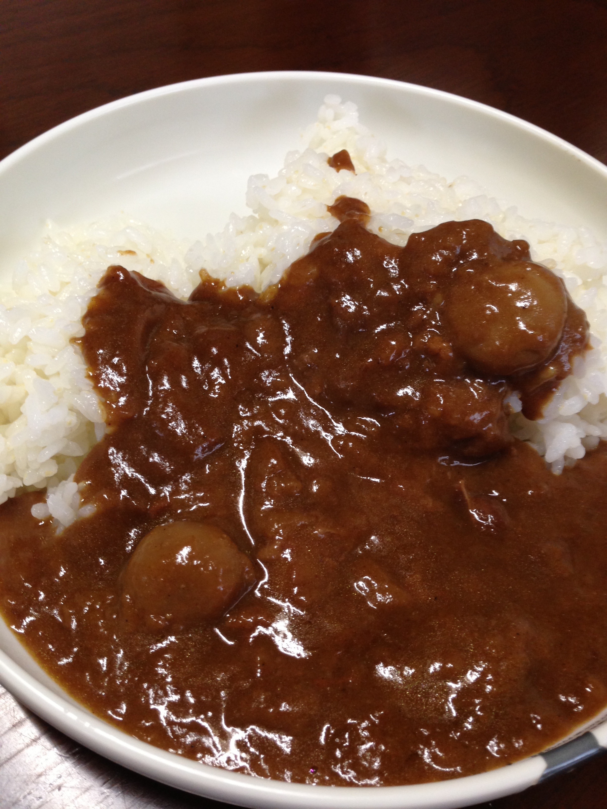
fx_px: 772
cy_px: 404
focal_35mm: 33
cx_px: 304
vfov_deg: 55.4
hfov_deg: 42.9
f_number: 2.4
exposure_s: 1/20
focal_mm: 4.13
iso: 100
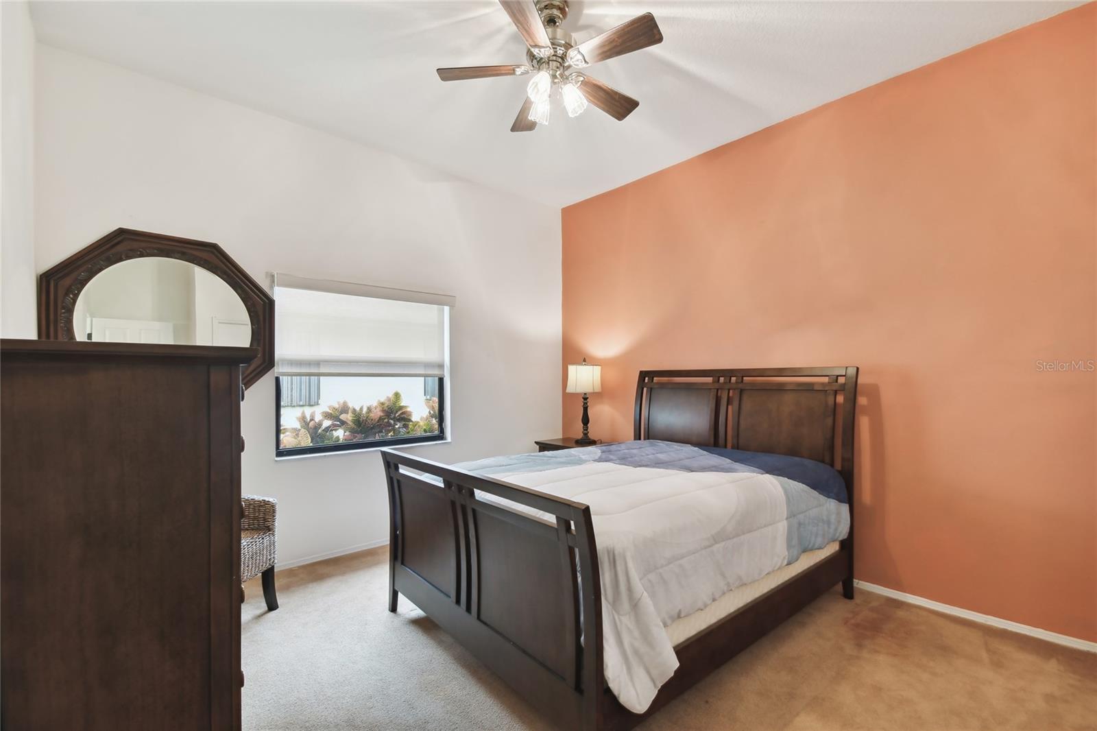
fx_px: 457
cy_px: 366
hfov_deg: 100.4
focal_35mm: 15
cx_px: 548
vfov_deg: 77.3
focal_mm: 10
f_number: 7.1
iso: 100
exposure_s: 1/6
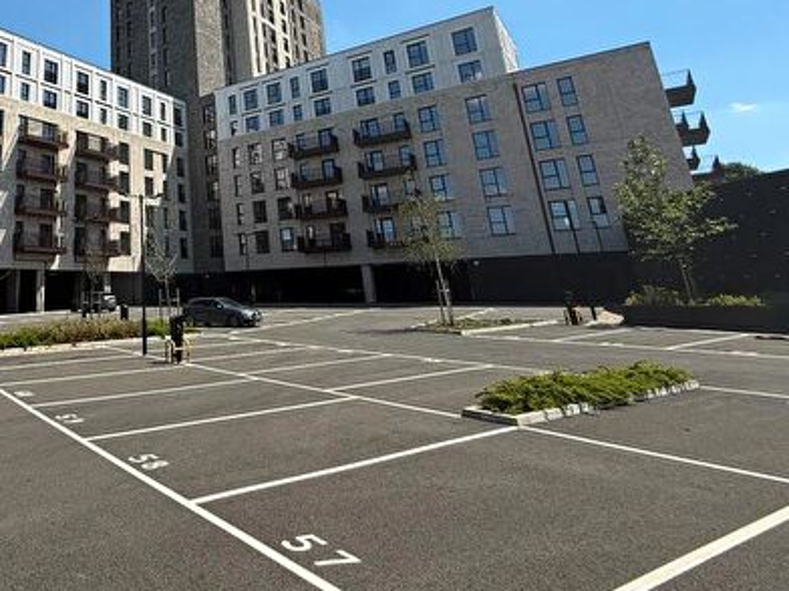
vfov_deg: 51.9
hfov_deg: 62.6
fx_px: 570
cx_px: 141
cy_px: 130
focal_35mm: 25
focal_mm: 2.22
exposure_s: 1/1497
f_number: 2.2
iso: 50
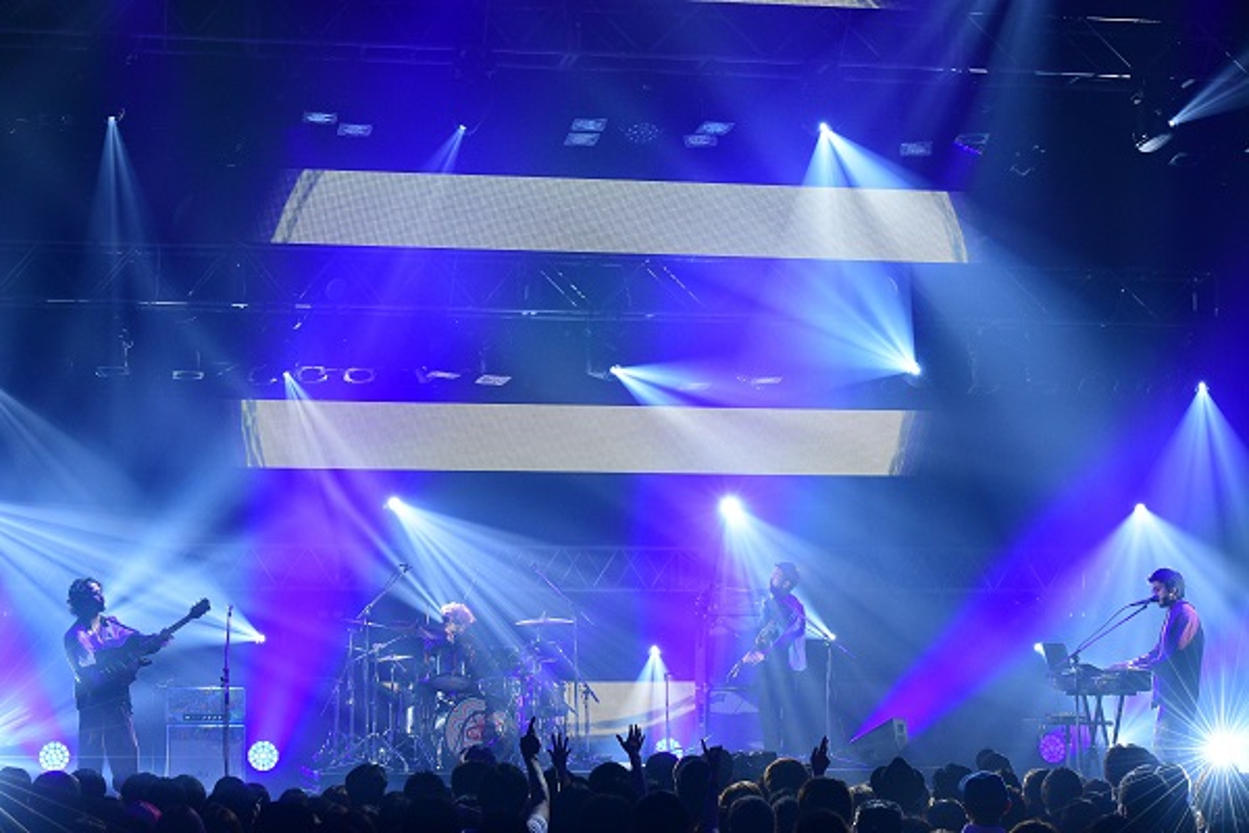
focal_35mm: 78
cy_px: 416
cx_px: 624
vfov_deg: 17.5
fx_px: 2706
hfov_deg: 26.0
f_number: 8
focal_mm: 78
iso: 3200
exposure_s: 1/400
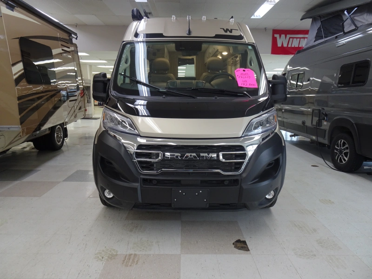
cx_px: 186
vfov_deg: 56.8
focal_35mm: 24
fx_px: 258
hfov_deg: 71.6
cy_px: 140
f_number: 3.5
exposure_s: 1/30
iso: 100
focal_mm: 4.1
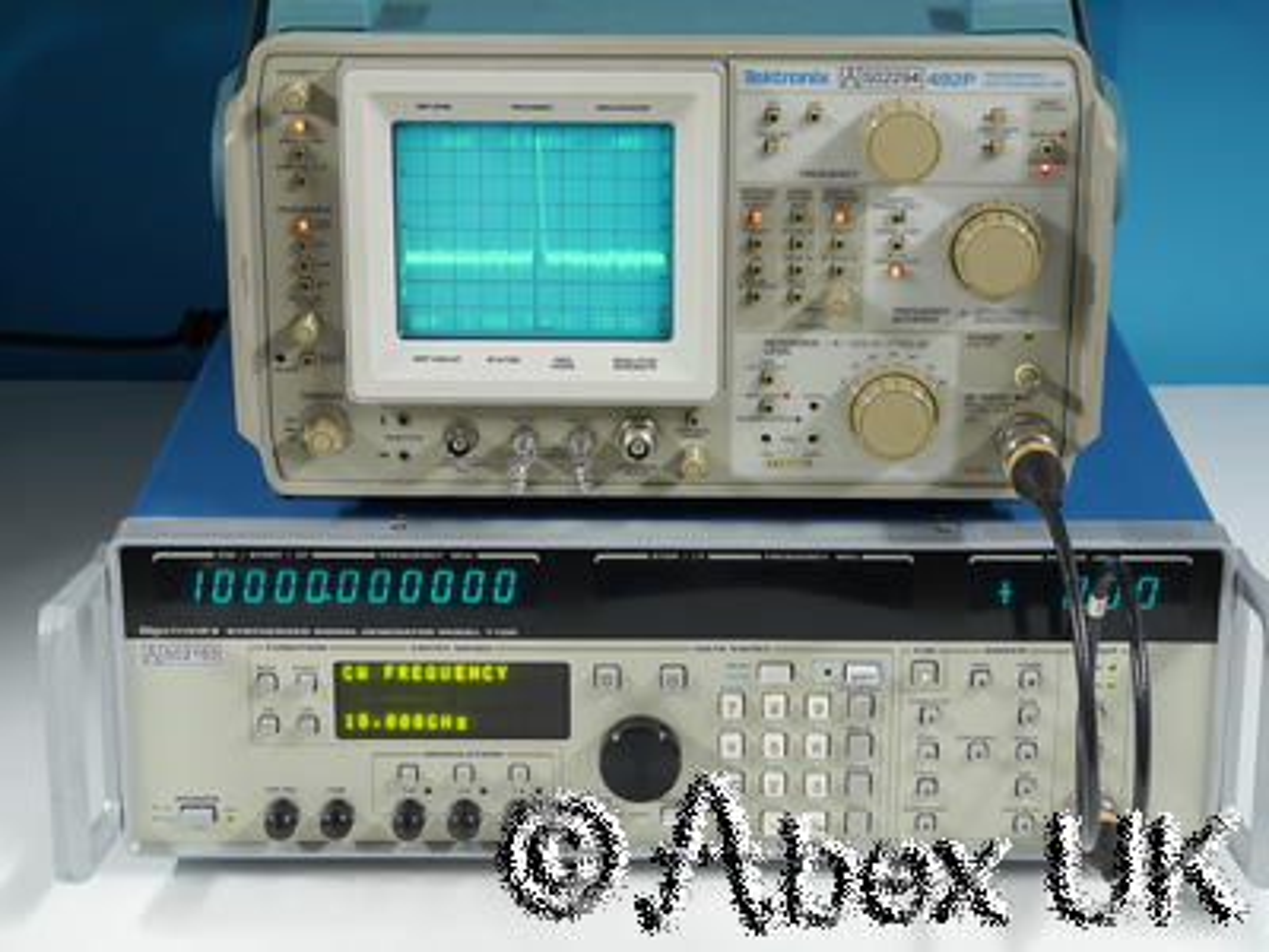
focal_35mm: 80
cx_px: 634
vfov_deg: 18.4
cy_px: 476
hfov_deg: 24.4
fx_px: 2933
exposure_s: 1/2
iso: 200
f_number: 8
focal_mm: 40
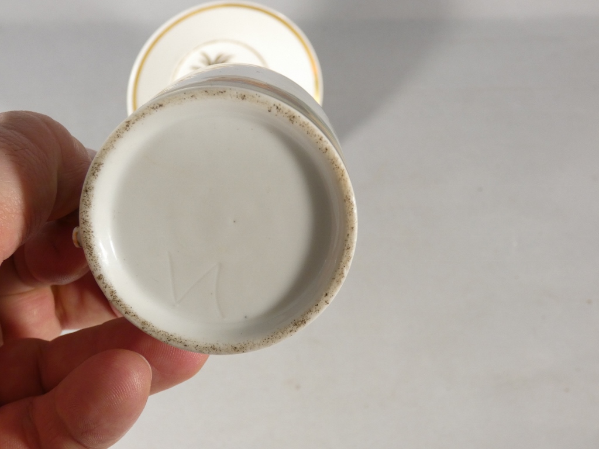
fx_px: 709
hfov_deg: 45.8
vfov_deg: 35.1
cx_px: 300
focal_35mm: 41
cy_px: 224
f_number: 3.6
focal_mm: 7.3
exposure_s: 1/80
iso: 250
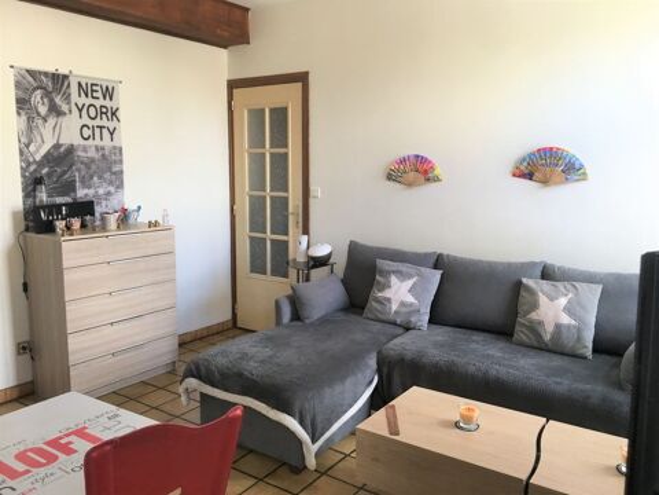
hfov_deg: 61.7
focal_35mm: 29
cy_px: 248
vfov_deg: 48.2
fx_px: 552
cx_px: 330
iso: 50
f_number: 2.2
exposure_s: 1/33
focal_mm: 4.15
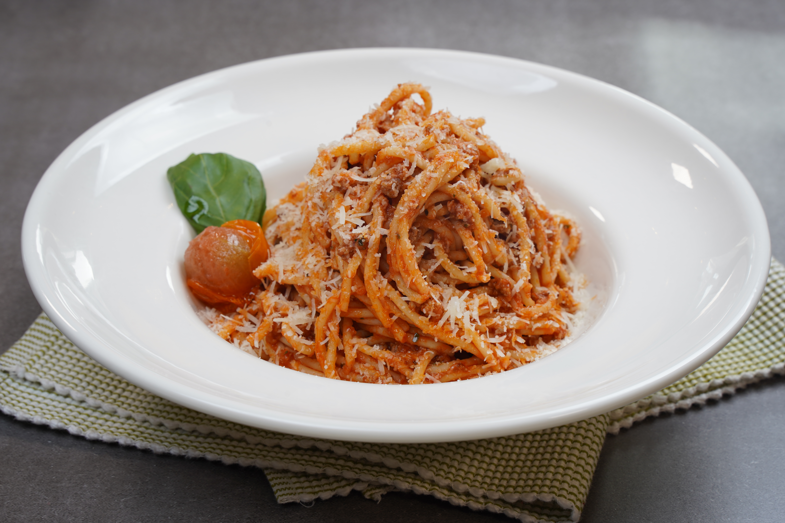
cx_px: 392
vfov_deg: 19.2
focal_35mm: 71
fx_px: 1548
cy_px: 262
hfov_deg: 28.5
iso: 200
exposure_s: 1/100
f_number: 11
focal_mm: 71
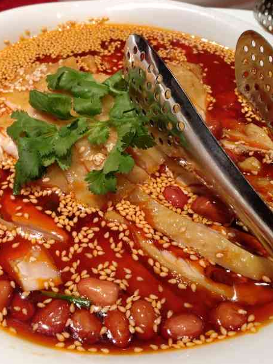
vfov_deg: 53.8
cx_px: 99
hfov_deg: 41.4
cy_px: 158
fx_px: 358
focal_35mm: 34
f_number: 2.2
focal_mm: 3.81
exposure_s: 1/50
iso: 200
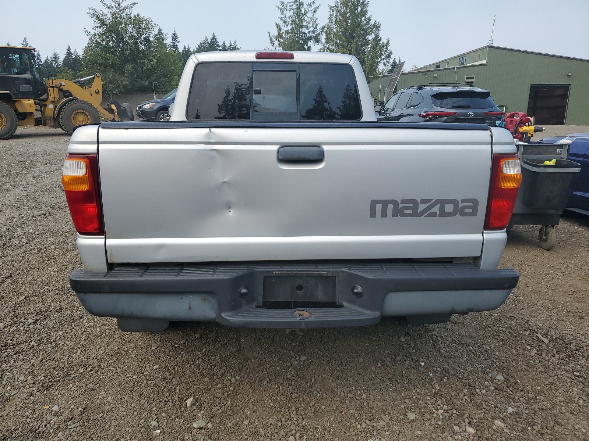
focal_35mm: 26
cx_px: 294
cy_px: 220
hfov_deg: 67.3
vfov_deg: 53.1
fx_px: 442
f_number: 1.5
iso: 50
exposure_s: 1/2000
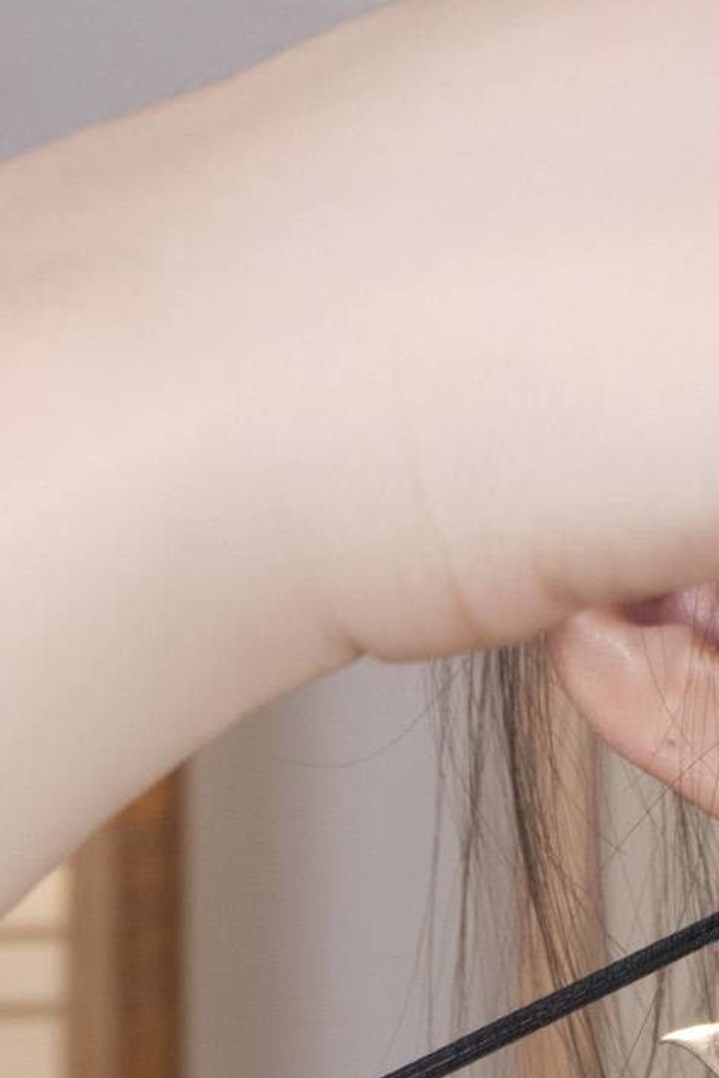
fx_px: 4431
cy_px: 290
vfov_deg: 13.8
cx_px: 1411
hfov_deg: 8.8
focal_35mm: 148
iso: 400
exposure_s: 1/125
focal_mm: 35
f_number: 13
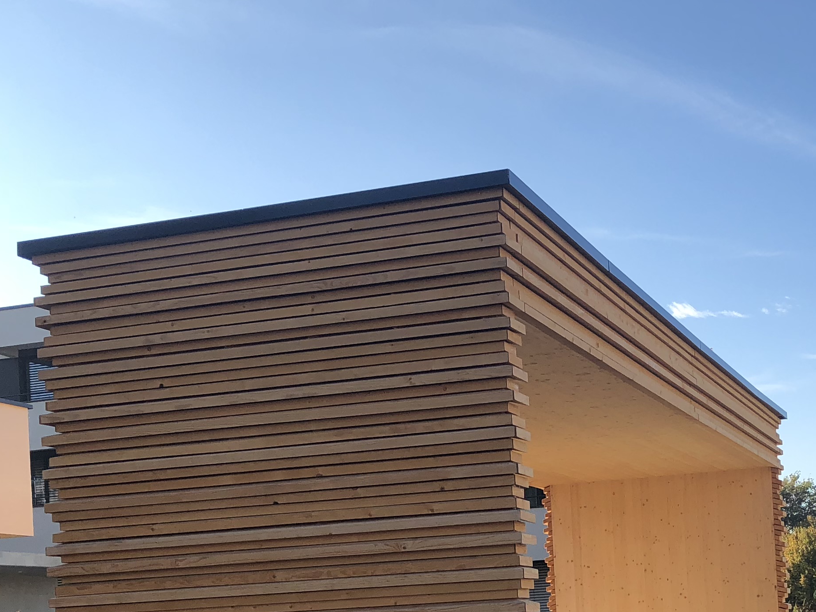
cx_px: 573
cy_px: 617
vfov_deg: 23.0
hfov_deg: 31.3
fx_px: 1438
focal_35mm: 61
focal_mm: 3.99
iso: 20
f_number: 1.8
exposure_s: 1/906
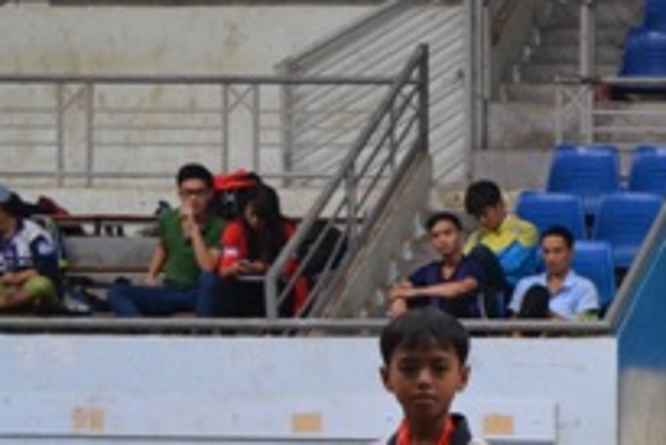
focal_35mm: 225
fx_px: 4165
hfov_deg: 8.7
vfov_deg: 6.1
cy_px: 513
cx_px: 1241
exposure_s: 1/60
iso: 1600
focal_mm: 40
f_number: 5
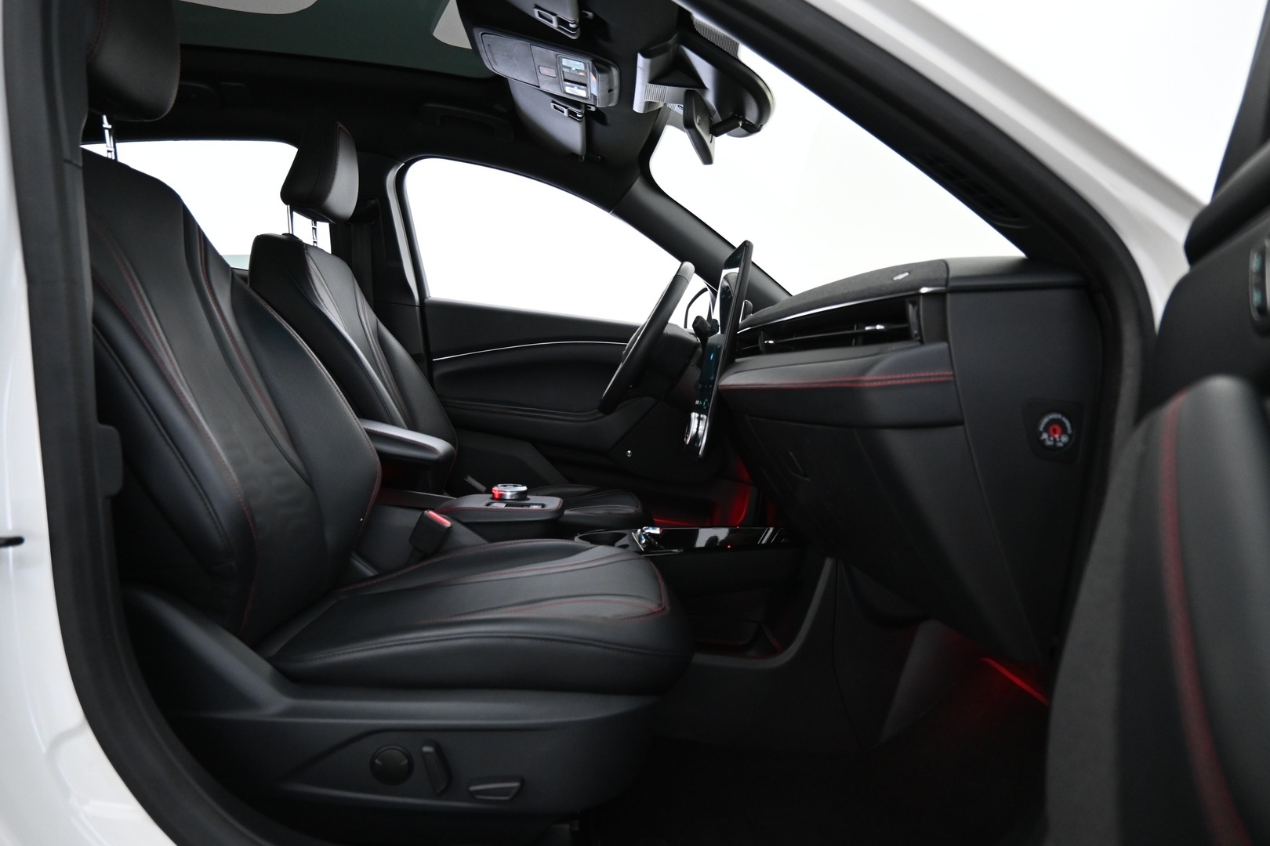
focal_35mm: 24
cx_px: 635
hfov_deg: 73.7
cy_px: 423
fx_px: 847
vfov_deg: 53.1
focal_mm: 16
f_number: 3.5
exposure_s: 1/25
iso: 2000
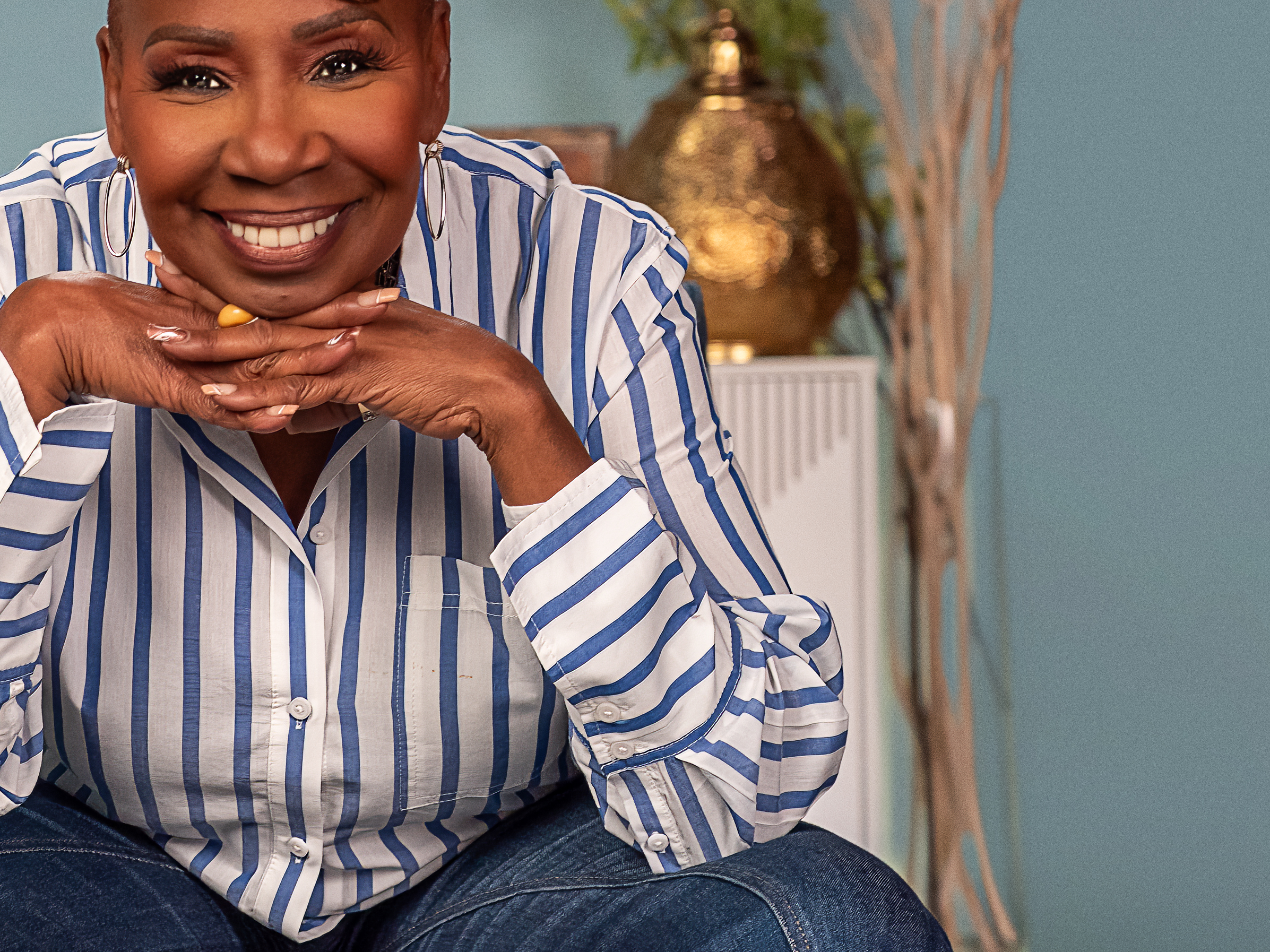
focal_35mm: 104
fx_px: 3815
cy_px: 313
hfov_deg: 18.6
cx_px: 162
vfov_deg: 14.2
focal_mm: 61
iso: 1250
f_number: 4
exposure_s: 1/160
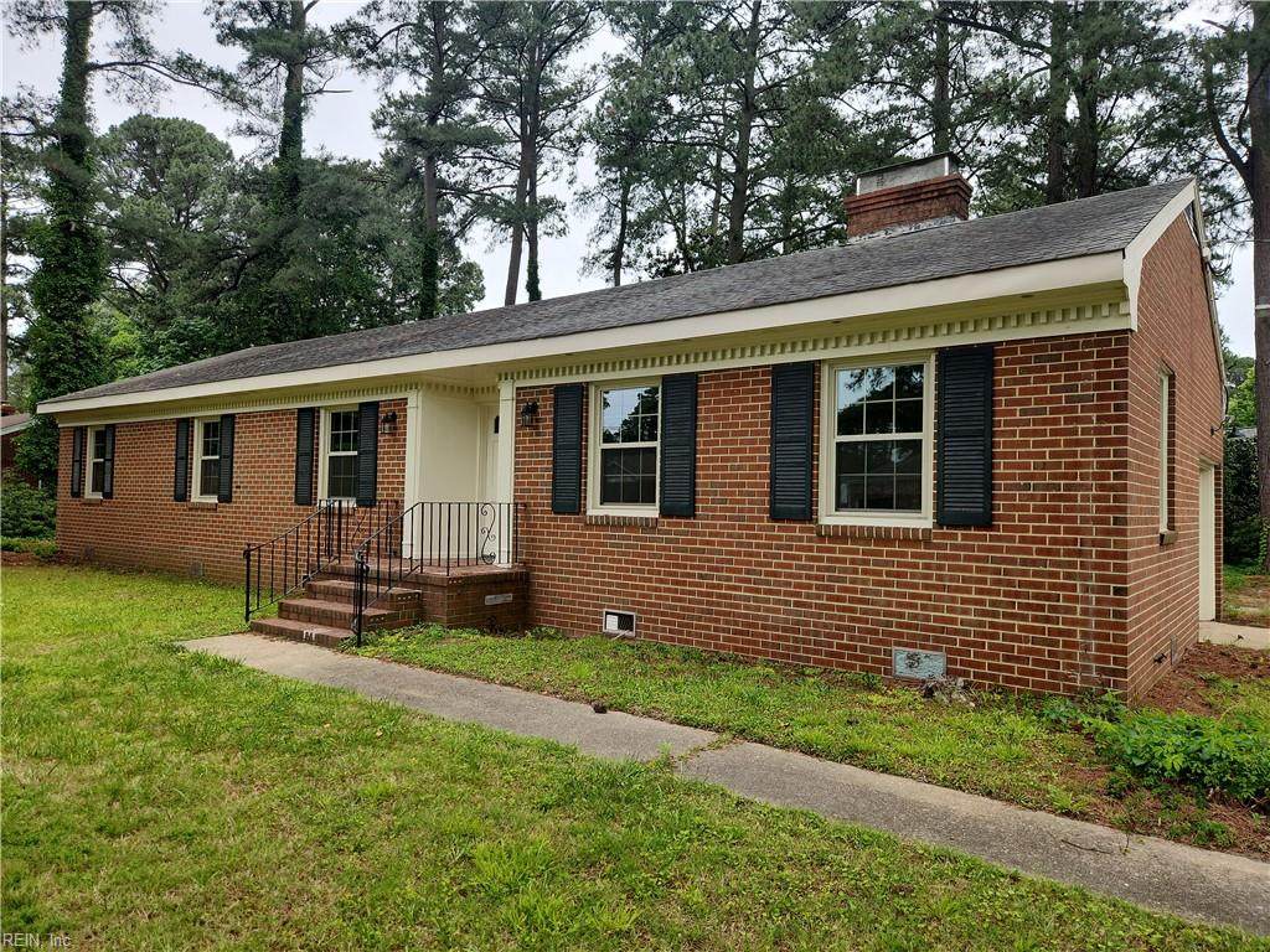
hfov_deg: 73.9
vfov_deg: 58.9
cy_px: 476
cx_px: 635
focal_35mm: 23
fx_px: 844
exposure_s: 1/370
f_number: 1.8
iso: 50
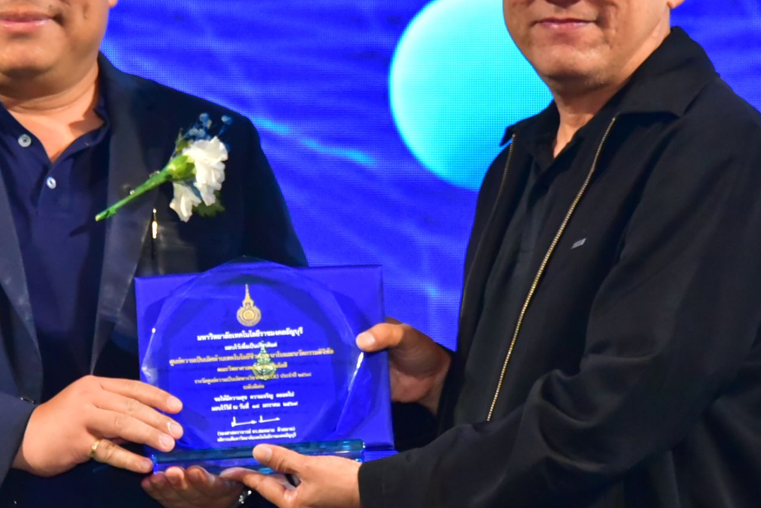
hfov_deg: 5.3
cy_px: 275
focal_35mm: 389
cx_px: 249
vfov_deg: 3.5
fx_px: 8226
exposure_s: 1/200
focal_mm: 200
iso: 6400
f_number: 6.3
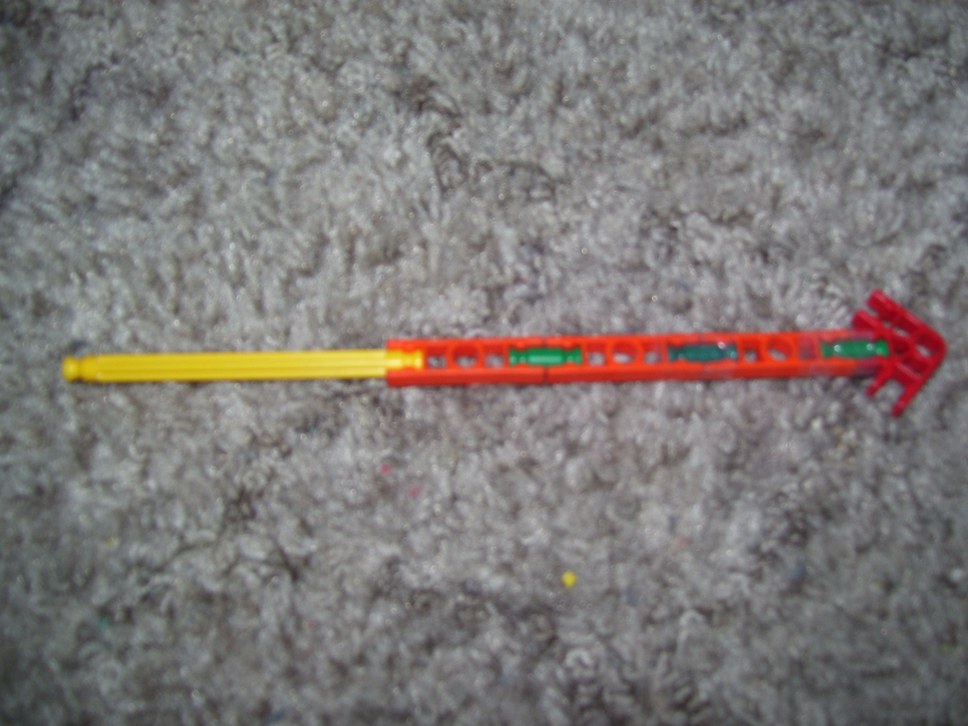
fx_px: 1007
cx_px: 484
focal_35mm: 36
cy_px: 363
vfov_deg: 39.7
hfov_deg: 51.4
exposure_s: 1/60
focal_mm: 6
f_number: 2.7
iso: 80
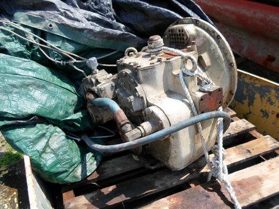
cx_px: 140
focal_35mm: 25
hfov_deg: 69.4
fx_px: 201
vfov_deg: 54.9
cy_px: 104
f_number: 2.5
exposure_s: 1/750
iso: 80
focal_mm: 4.5
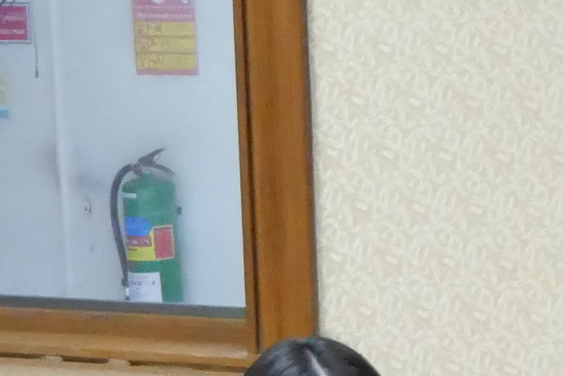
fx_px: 3270
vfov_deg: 6.6
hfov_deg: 9.2
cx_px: 1161
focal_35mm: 209
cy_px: 346
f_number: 4
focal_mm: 15
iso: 3200
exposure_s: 1/30
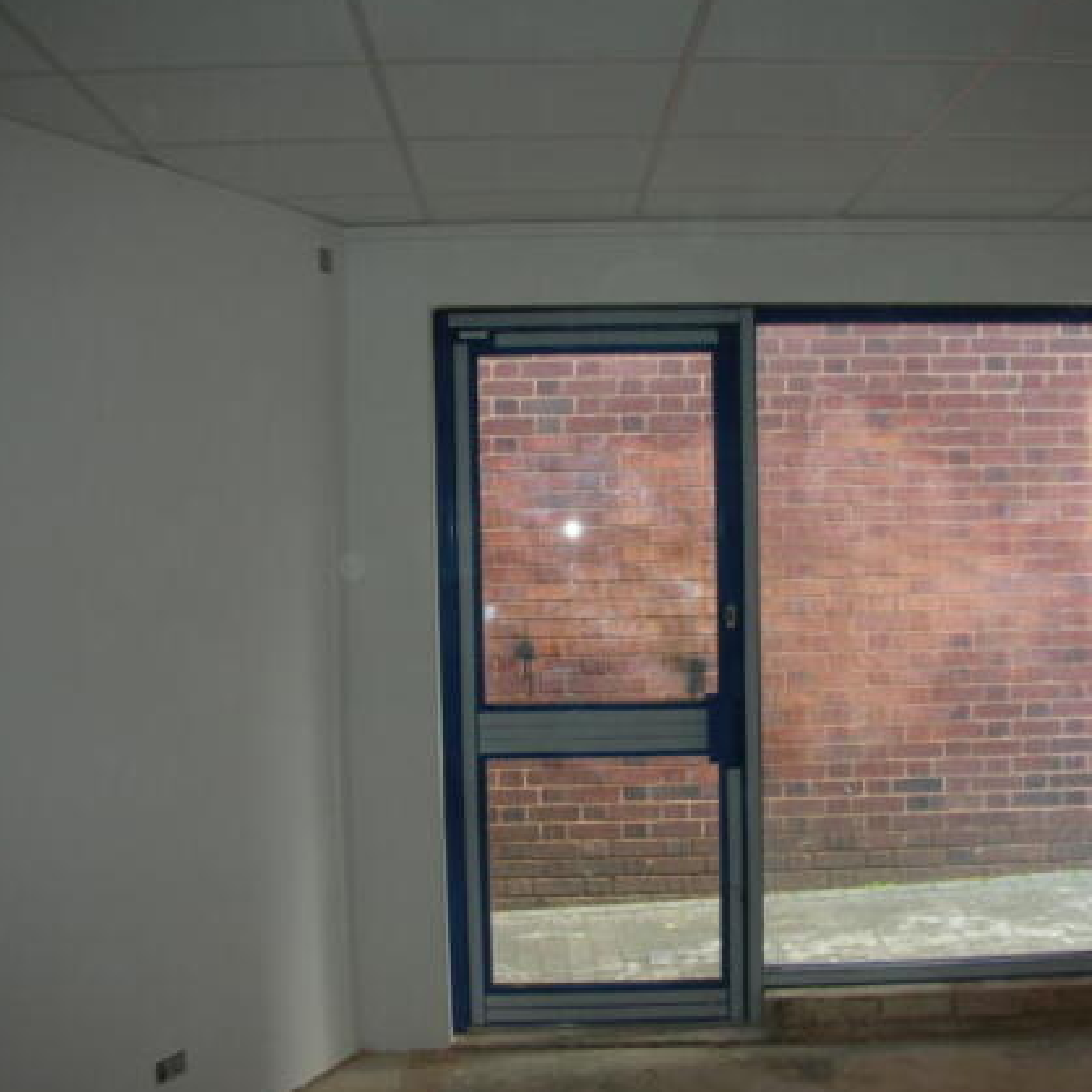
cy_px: 554
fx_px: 1535
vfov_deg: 39.2
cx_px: 562
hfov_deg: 39.2
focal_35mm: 43
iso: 50
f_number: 3
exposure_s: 1/30
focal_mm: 5.8
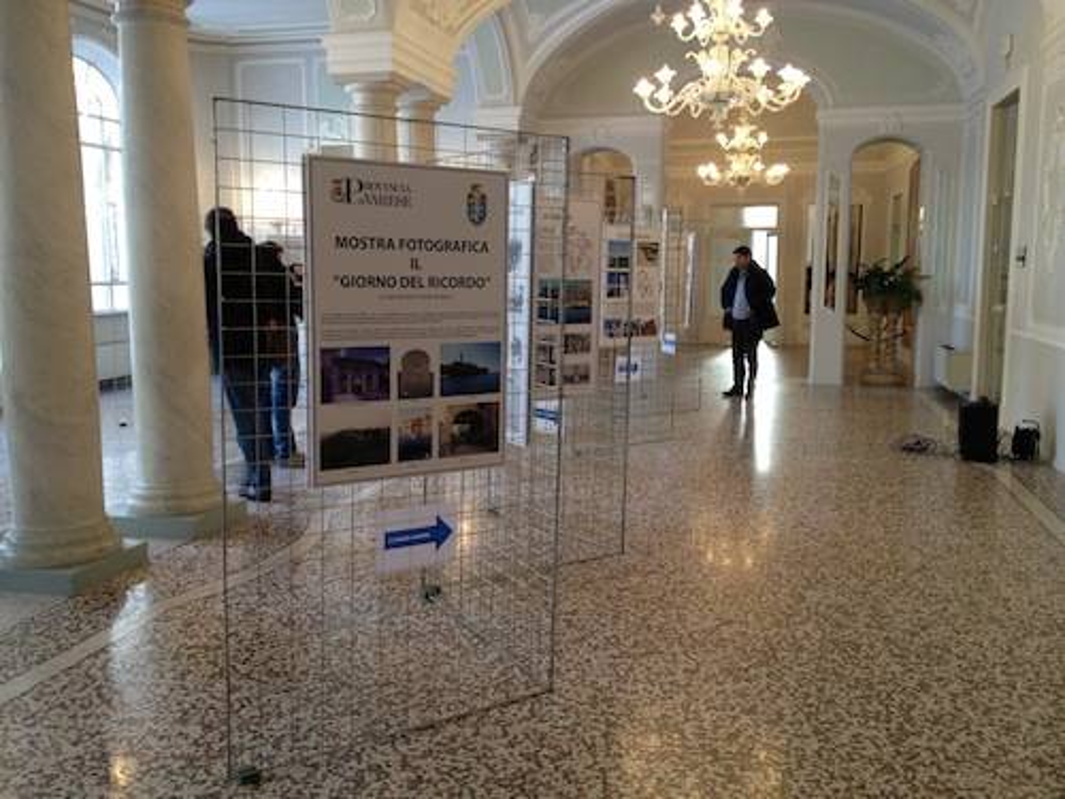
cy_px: 400
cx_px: 532
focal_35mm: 35
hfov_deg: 52.6
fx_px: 1077
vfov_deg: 40.7
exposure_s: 1/24
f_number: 2.4
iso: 64
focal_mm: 4.28
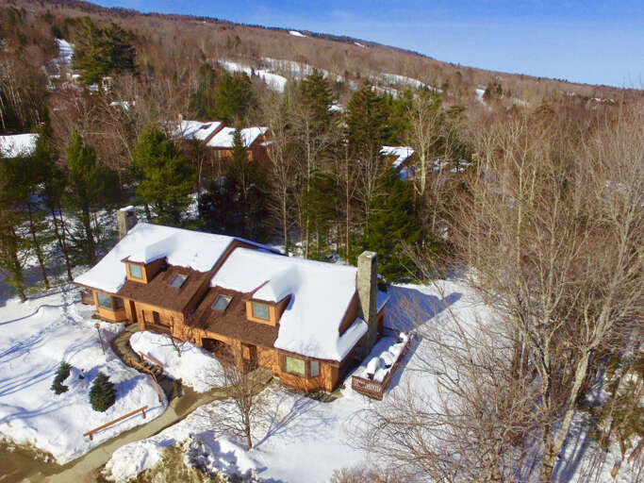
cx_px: 322
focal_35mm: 20
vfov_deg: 66.0
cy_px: 242
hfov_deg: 81.8
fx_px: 372
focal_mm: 3.61
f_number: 2.8
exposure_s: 1/3759
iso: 100
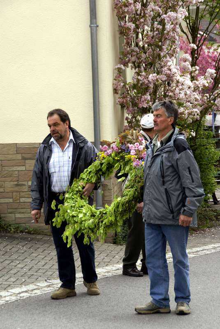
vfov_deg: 17.0
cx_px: 110
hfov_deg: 11.4
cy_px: 164
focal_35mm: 120
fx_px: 1098
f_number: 6.3
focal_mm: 80
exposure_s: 1/160
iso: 100
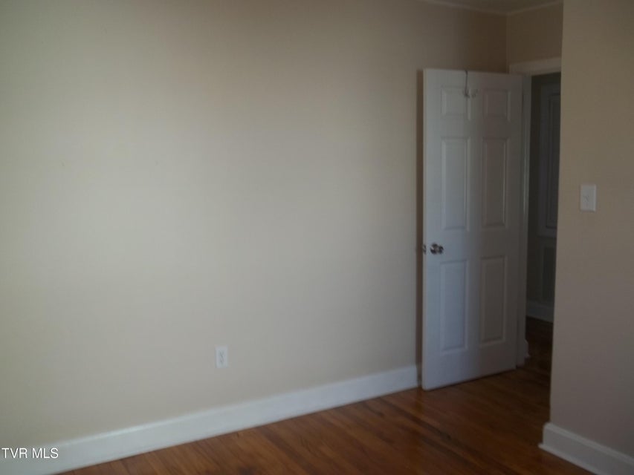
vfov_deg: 43.0
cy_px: 238
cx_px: 317
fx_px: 604
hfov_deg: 55.3
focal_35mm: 33
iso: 64
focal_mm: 5.9
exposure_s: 1/30
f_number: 3.3
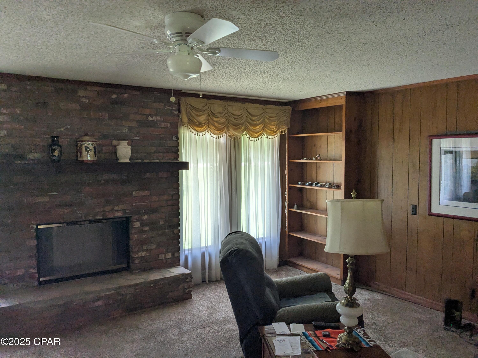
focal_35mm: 27
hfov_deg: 65.3
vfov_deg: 51.4
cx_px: 239
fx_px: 373
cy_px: 179
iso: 93
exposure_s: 1/249
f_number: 1.73
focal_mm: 4.38
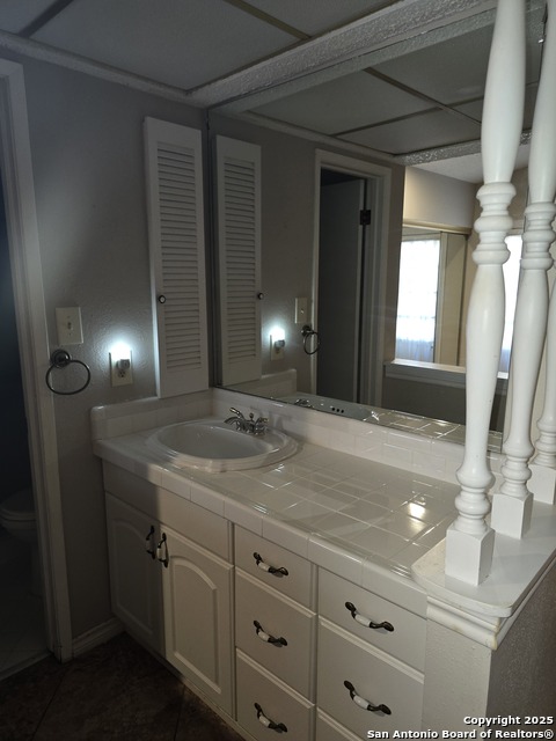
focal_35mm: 23
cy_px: 370
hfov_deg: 58.9
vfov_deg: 73.9
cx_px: 278
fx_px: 493
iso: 125
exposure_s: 1/24
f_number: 1.7
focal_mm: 6.3
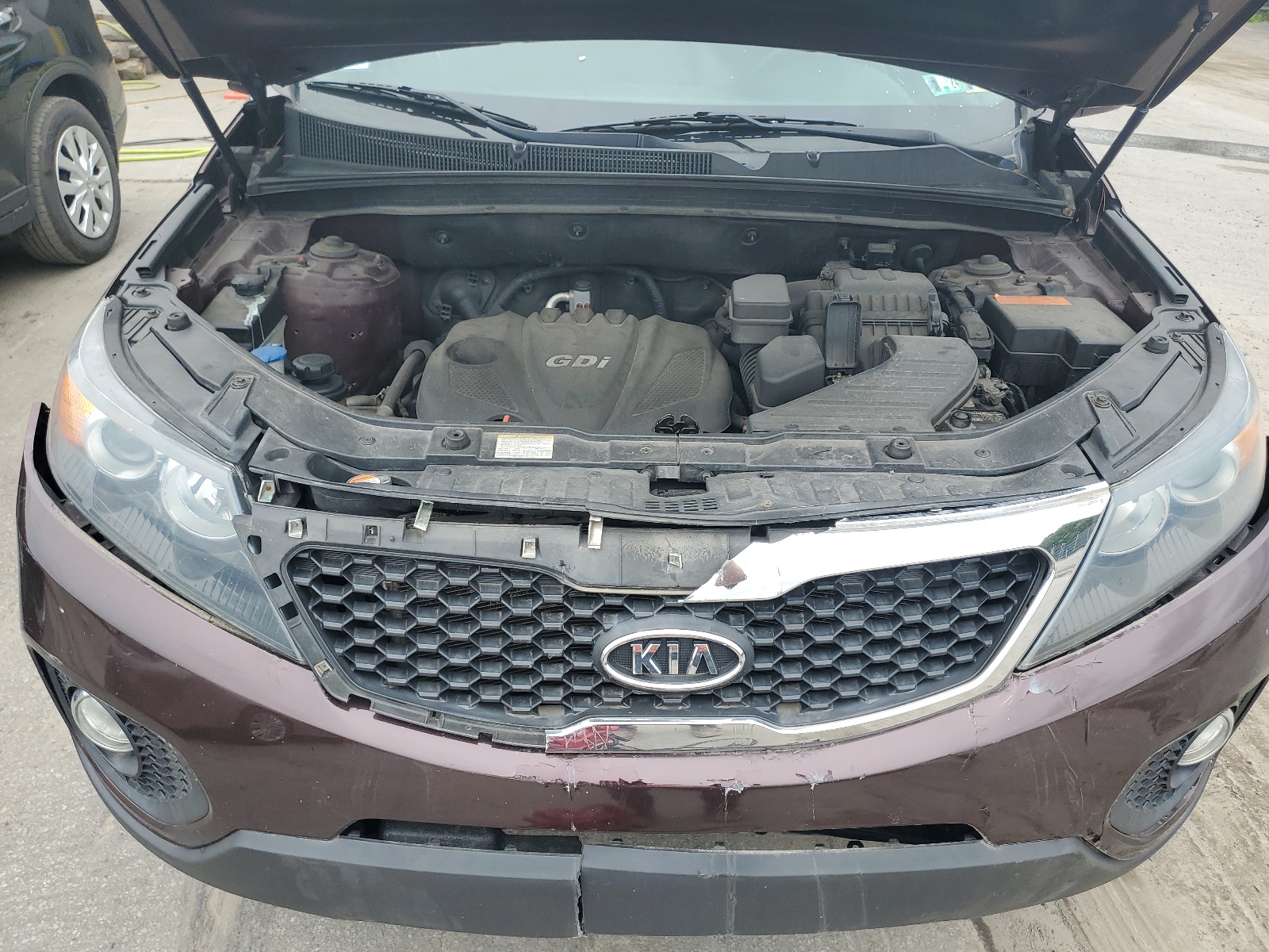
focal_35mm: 26
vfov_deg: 53.1
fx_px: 953
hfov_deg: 67.3
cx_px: 634
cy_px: 476
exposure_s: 1/714
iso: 50
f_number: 1.5
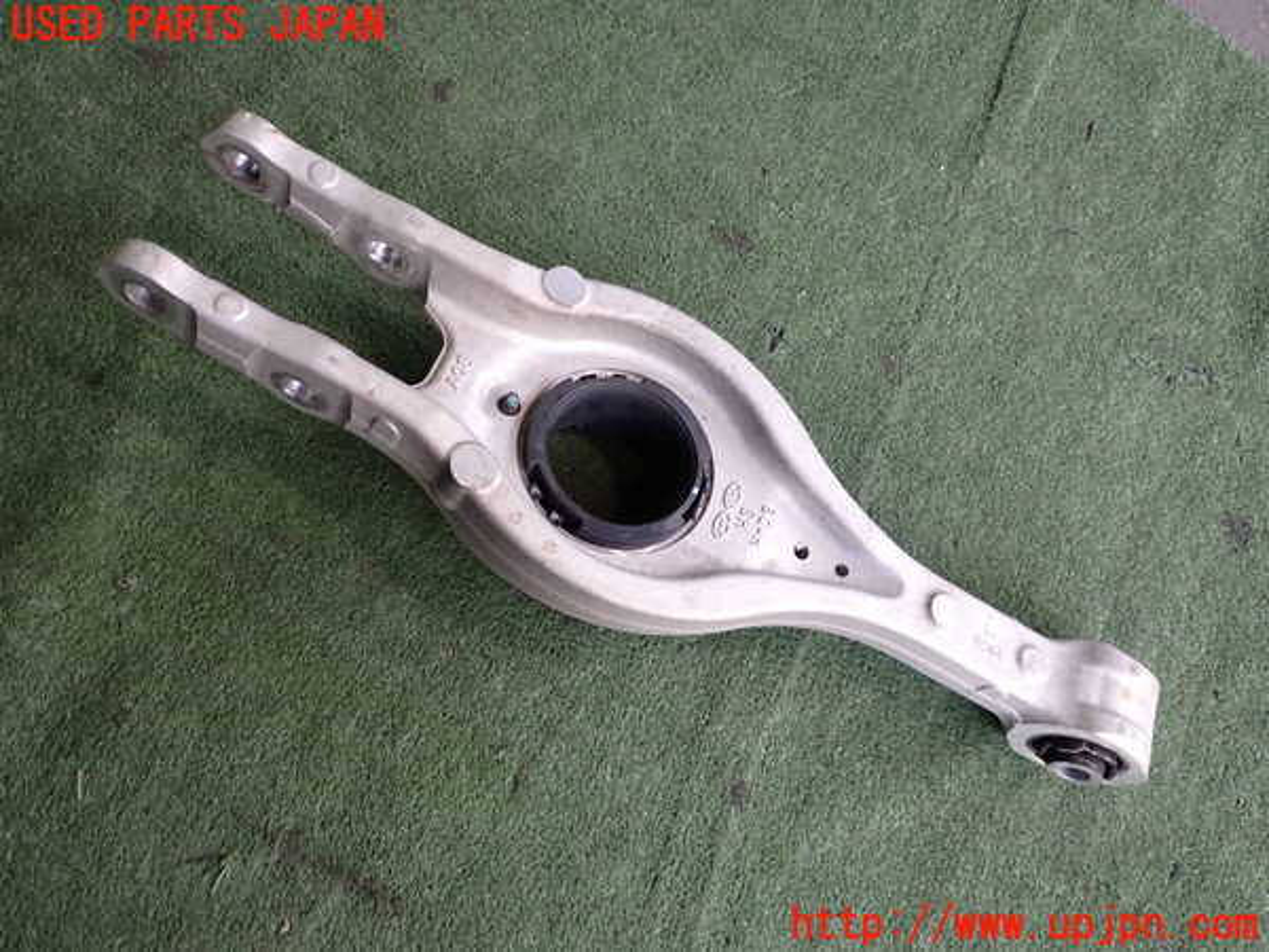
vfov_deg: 46.8
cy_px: 476
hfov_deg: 60.0
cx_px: 634
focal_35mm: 30
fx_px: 1100
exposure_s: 1/100
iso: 200
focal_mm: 5.4
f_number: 2.3
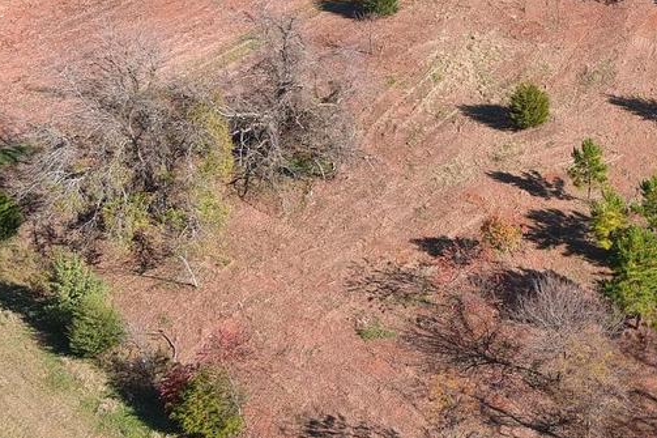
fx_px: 1514
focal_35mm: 83
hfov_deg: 23.3
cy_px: 123
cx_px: 688
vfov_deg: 16.4
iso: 100
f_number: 2.8
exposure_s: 1/500
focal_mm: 10.13
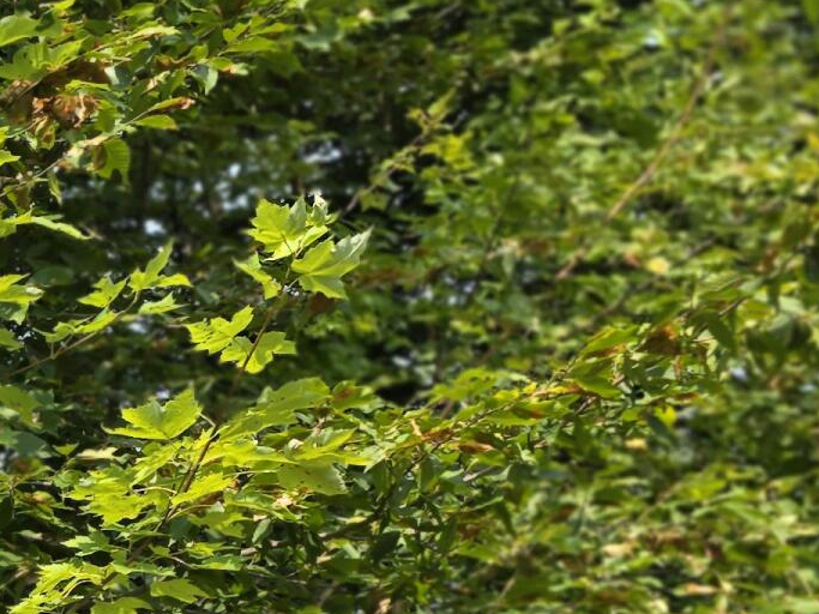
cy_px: 980
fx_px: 2389
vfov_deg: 13.6
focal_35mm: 101
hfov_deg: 16.3
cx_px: -658
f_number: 1.7
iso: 12
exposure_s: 1/333
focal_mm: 6.3
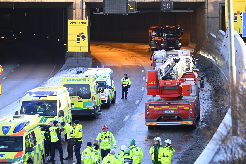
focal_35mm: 220
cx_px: 123
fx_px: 1503
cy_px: 82
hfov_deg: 9.4
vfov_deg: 6.2
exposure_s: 1/400
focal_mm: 220
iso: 640
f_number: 4
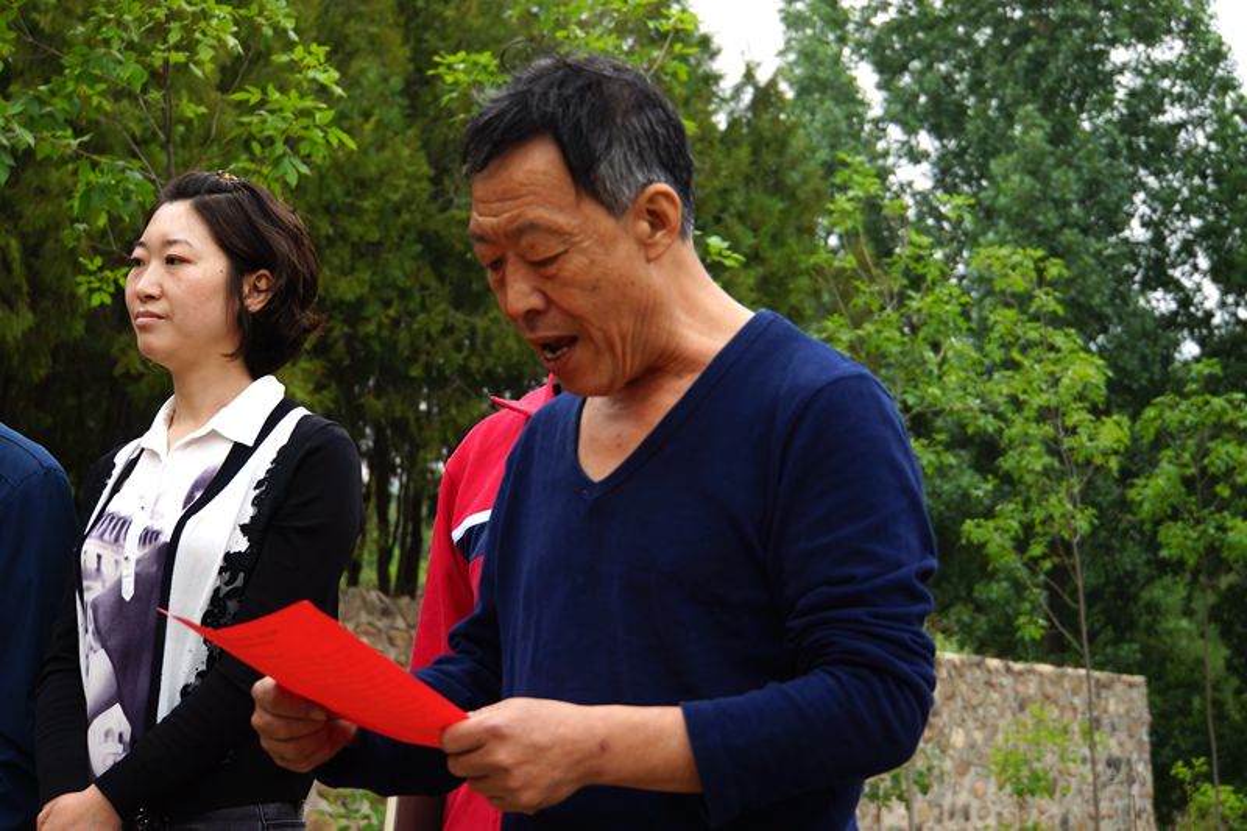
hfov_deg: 26.7
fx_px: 2632
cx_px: 624
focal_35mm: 76
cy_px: 416
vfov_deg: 17.9
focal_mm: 51
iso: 125
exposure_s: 1/80
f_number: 5.6
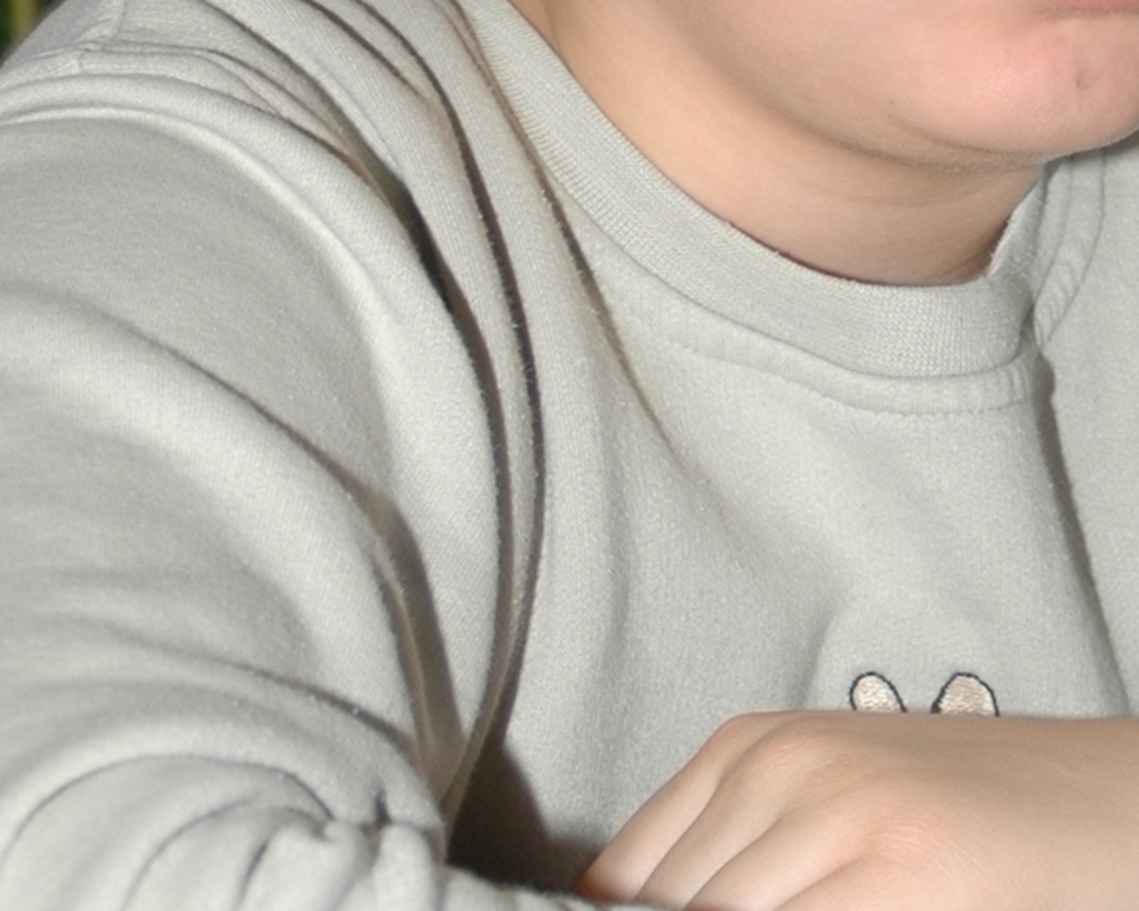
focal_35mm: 169
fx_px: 5698
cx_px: 1012
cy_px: 296
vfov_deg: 9.1
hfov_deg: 11.3
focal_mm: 34
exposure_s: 1/60
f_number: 4.8
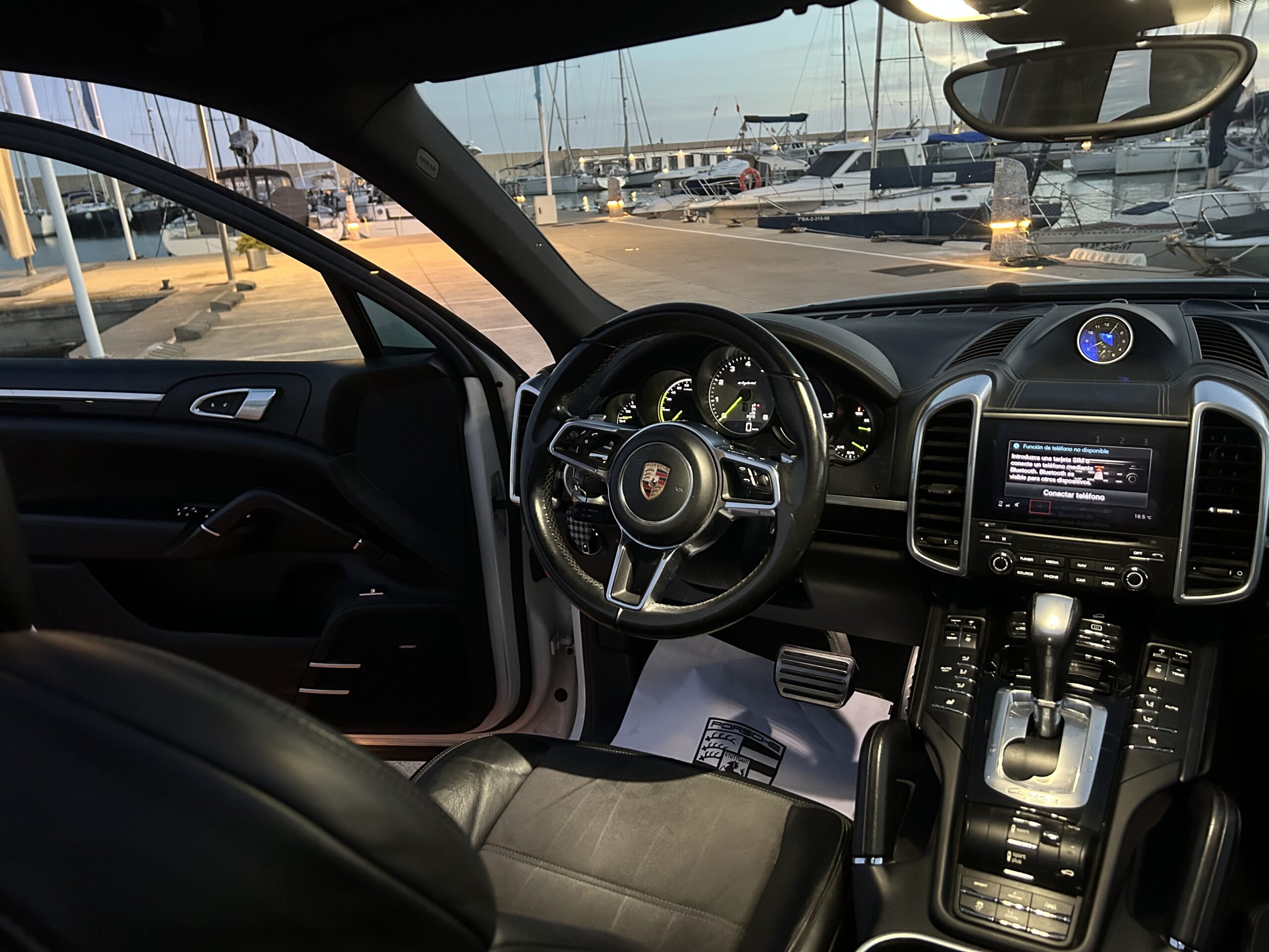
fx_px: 953
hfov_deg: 67.3
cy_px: 476
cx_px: 634
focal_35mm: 26
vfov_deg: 53.1
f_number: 1.5
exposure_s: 1/26
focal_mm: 5.7
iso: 640
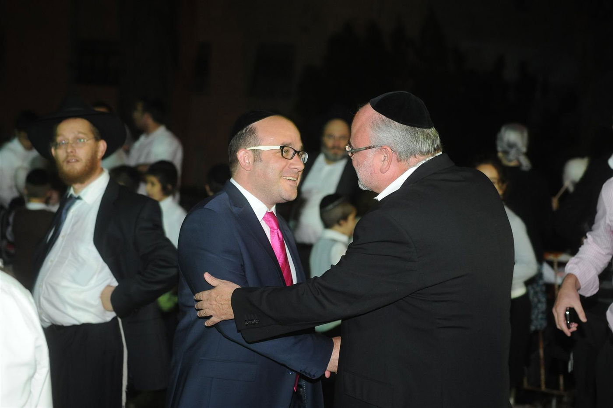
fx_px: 1191
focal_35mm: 70
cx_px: 306
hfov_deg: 28.9
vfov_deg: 19.4
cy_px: 204
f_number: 4
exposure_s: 1/125
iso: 2000
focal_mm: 70
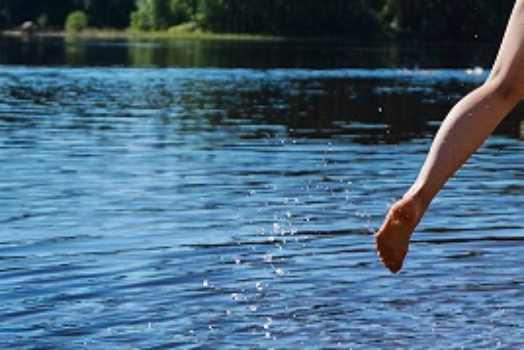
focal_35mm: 107
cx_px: 913
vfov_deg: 12.0
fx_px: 1558
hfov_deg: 16.3
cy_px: -222
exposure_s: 1/3200
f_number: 2.8
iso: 100
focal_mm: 28
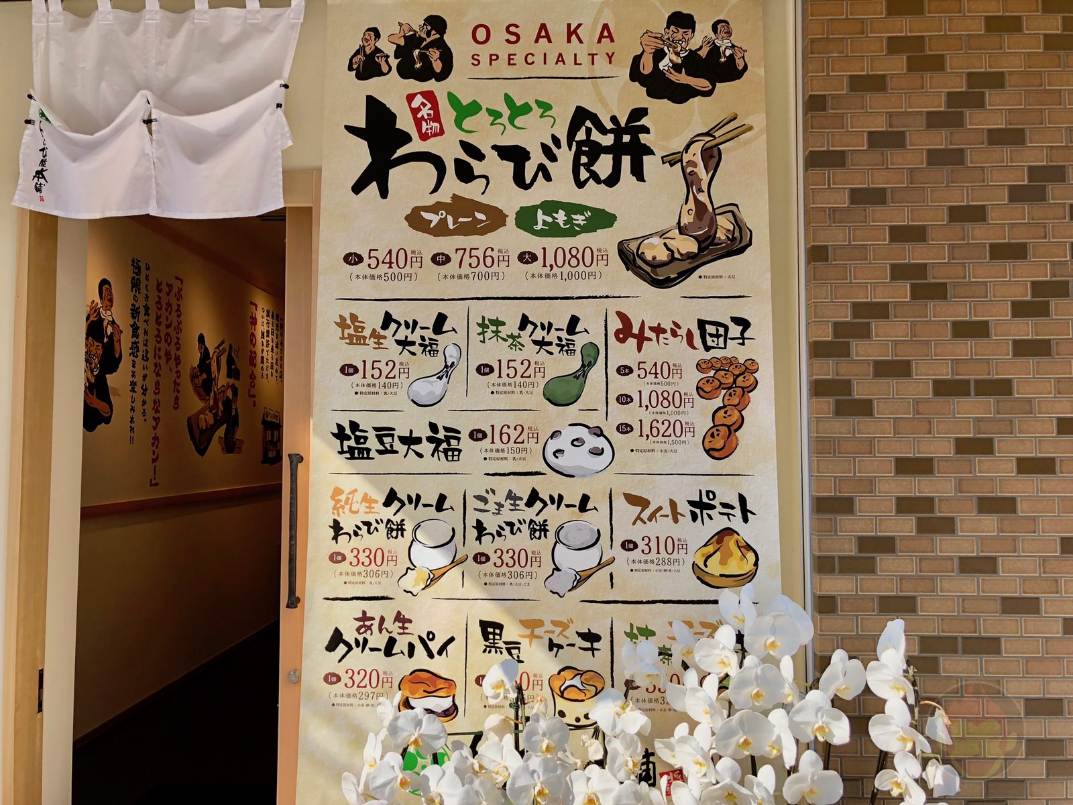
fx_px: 868
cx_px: 536
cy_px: 402
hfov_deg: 63.4
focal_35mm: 28
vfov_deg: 49.7
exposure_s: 1/571
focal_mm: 4
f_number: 1.8
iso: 20
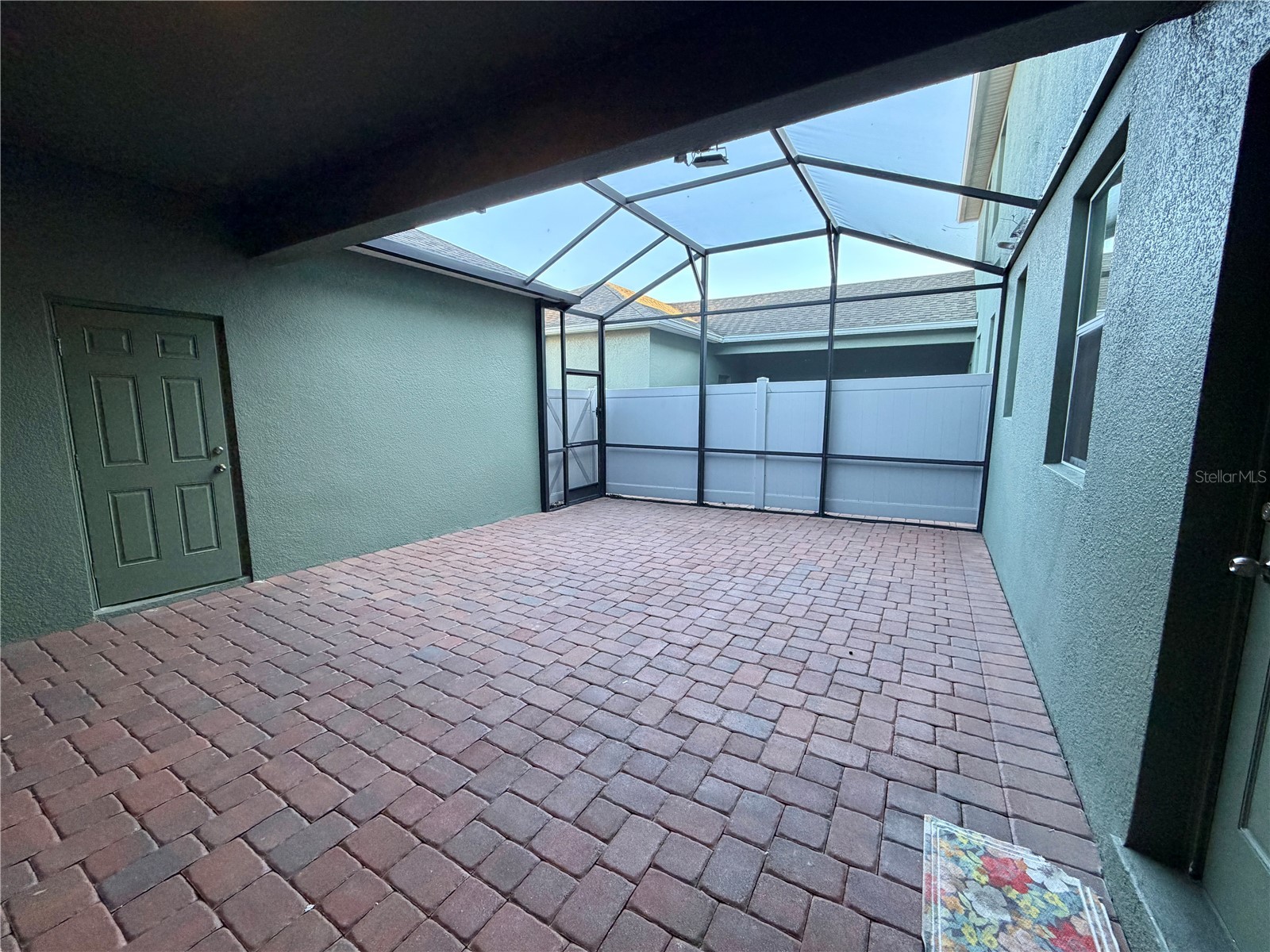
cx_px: 635
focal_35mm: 14
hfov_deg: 102.1
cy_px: 476
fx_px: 514
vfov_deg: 85.7
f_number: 2.2
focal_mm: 2.22
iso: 250
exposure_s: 1/120
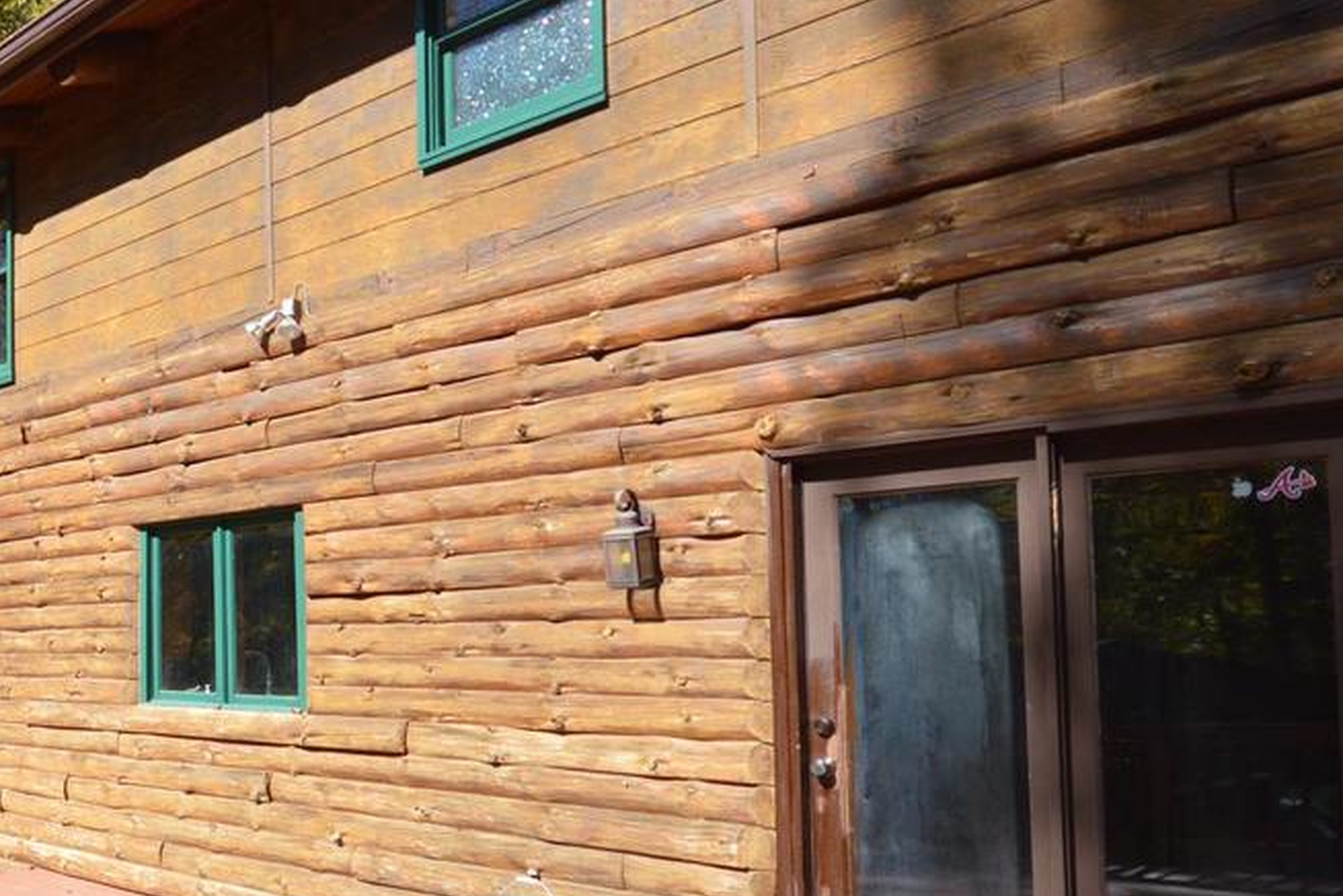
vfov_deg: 39.5
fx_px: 1231
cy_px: 589
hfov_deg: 48.7
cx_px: 47
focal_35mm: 33
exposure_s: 1/400
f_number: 4
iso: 100
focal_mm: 10
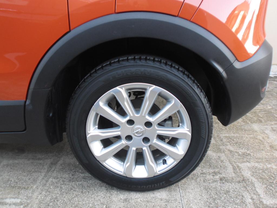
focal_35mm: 27
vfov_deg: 51.4
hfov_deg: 65.3
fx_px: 216
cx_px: 138
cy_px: 104
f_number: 2.9
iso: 100
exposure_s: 1/69
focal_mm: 4.8
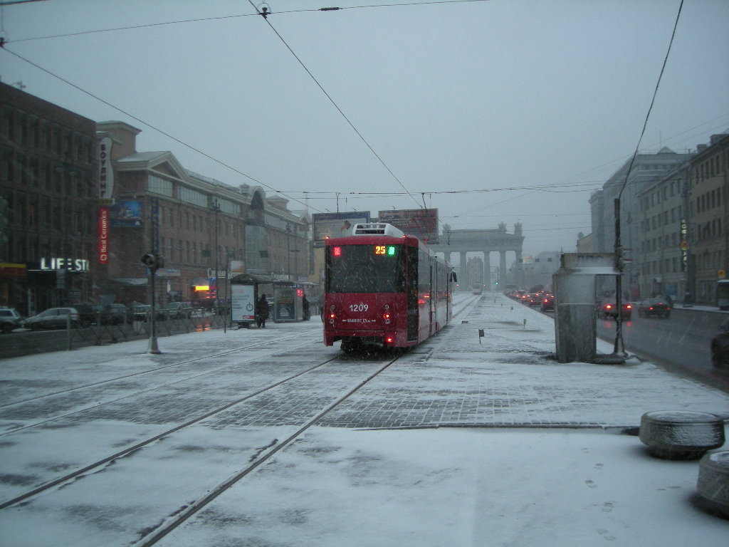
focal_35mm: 35
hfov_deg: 52.6
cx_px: 364
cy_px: 274
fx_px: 737
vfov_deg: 40.7
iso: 127
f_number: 2.8
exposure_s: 1/71.4
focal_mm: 5.7
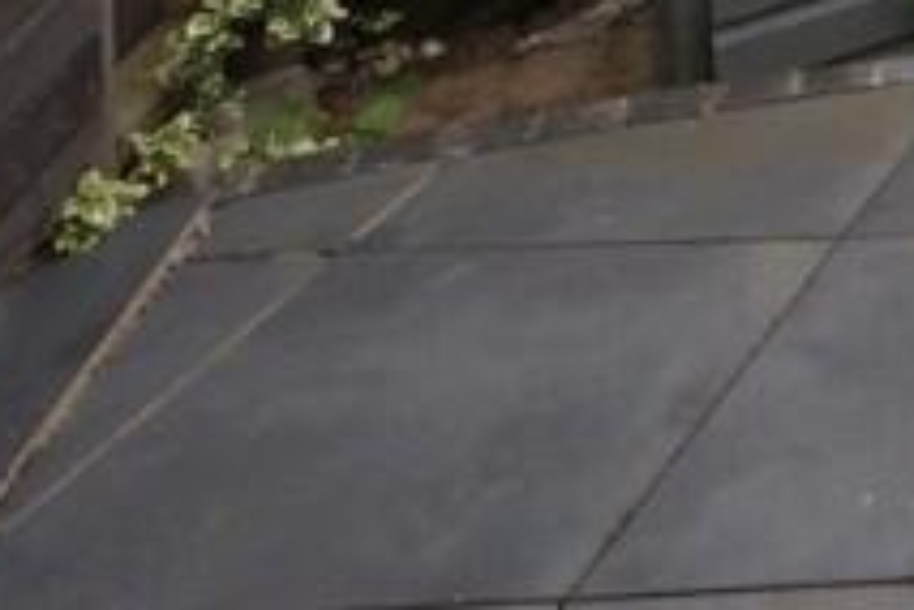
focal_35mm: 72
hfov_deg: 17.5
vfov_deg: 13.7
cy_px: -846
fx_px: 1828
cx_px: 1931
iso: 100
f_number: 9
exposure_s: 1/100
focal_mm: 10
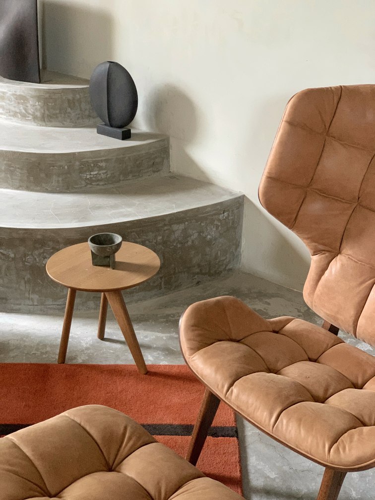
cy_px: 250
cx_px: 188
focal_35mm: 52
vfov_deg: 36.8
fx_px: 751
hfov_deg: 28.0
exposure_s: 1/60
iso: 400
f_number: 2.4
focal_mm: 6
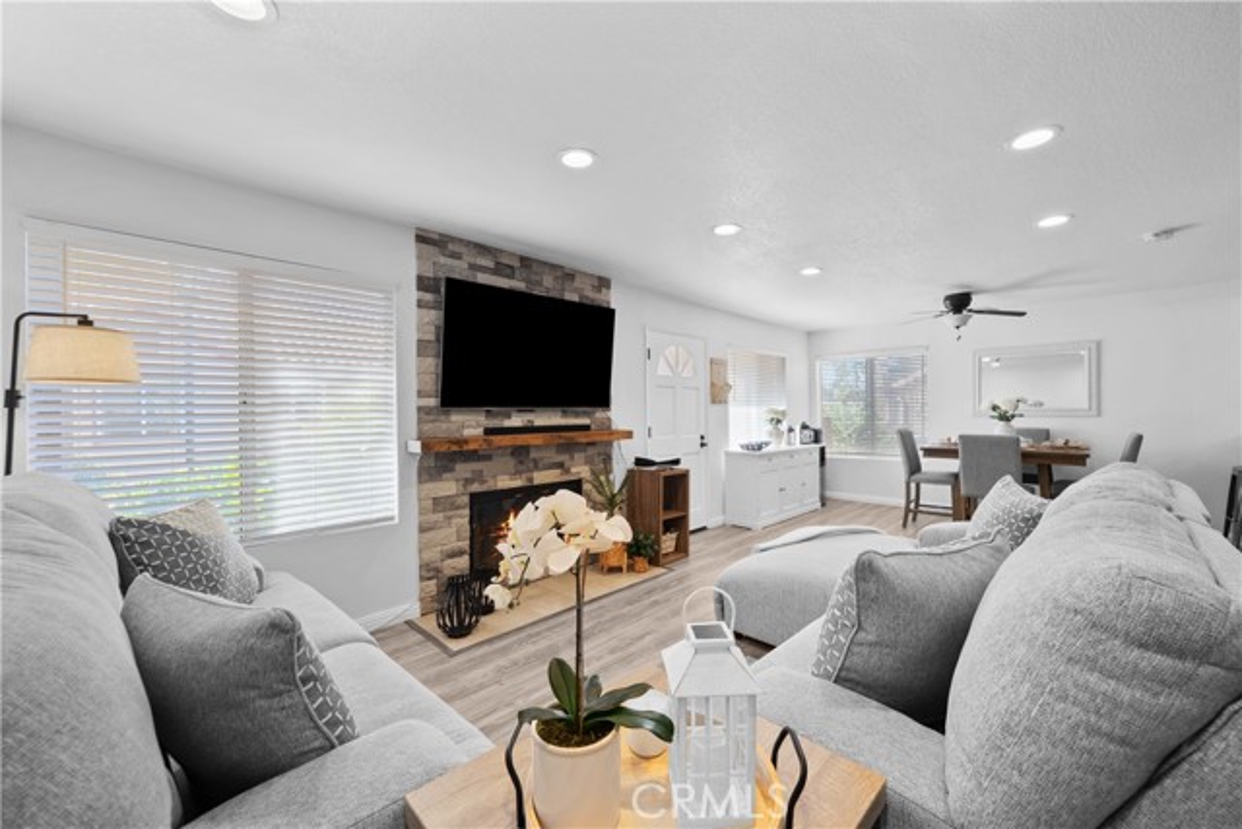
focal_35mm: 14
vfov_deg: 81.2
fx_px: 483
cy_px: 414
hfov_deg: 104.2
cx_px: 621
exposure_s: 1/2.5
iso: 100
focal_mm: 14
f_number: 9
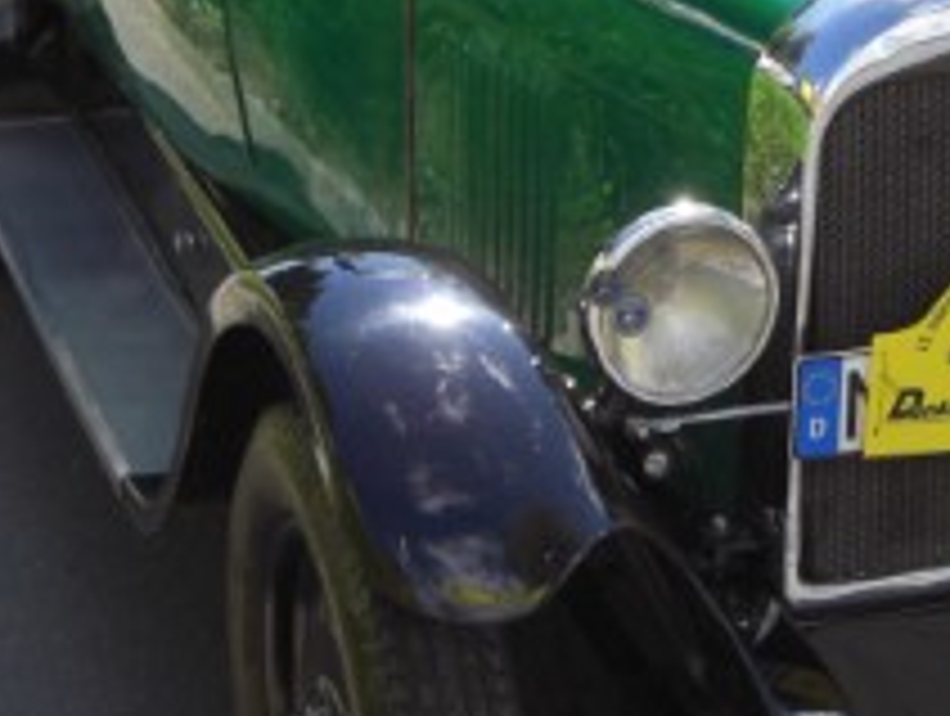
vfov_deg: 12.9
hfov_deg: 17.0
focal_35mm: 115
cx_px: 648
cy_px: 171
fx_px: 3161
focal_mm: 6.2
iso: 64
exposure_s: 1/500
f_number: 2.7
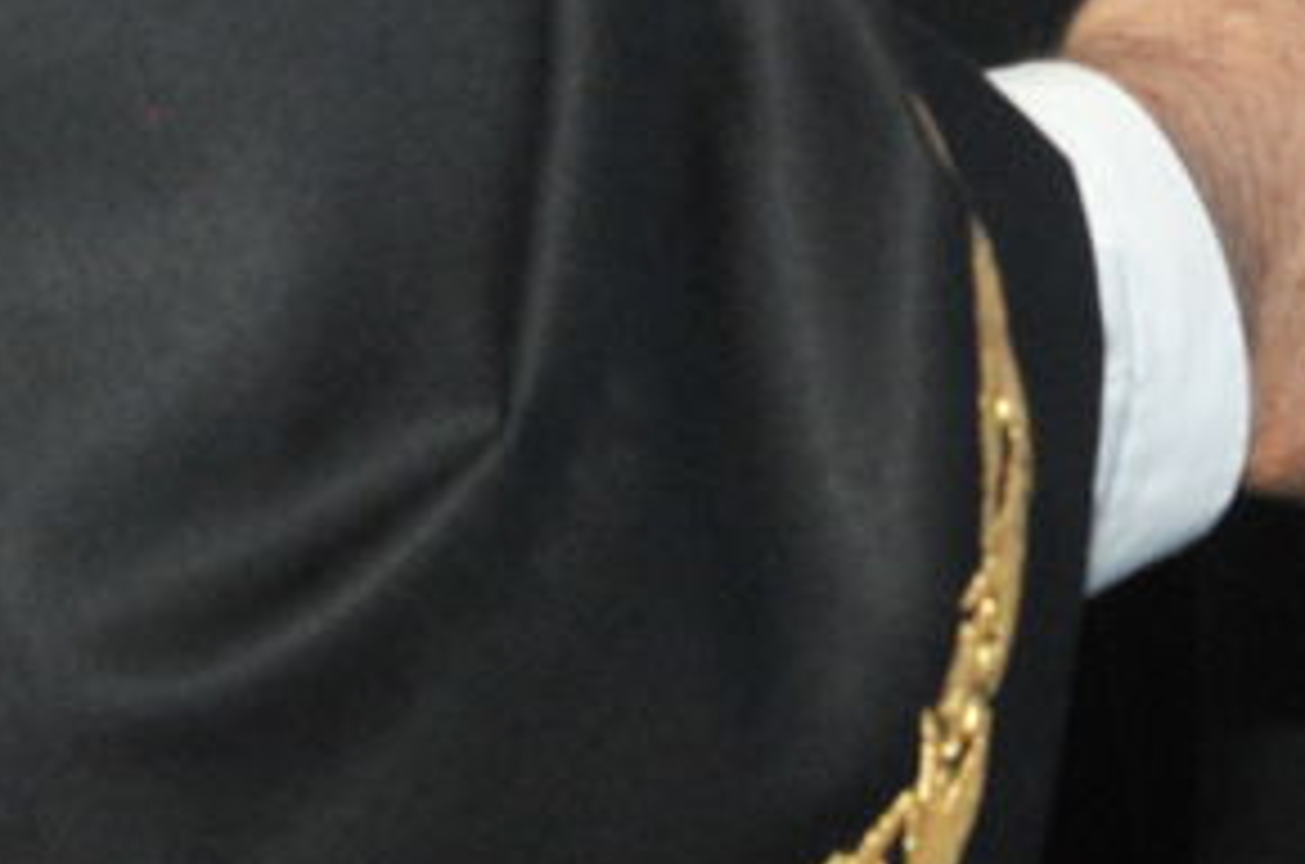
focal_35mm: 145
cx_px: 558
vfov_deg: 8.8
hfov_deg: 14.2
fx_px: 5245
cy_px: -911
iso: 640
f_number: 6.3
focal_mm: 20
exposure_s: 1/100
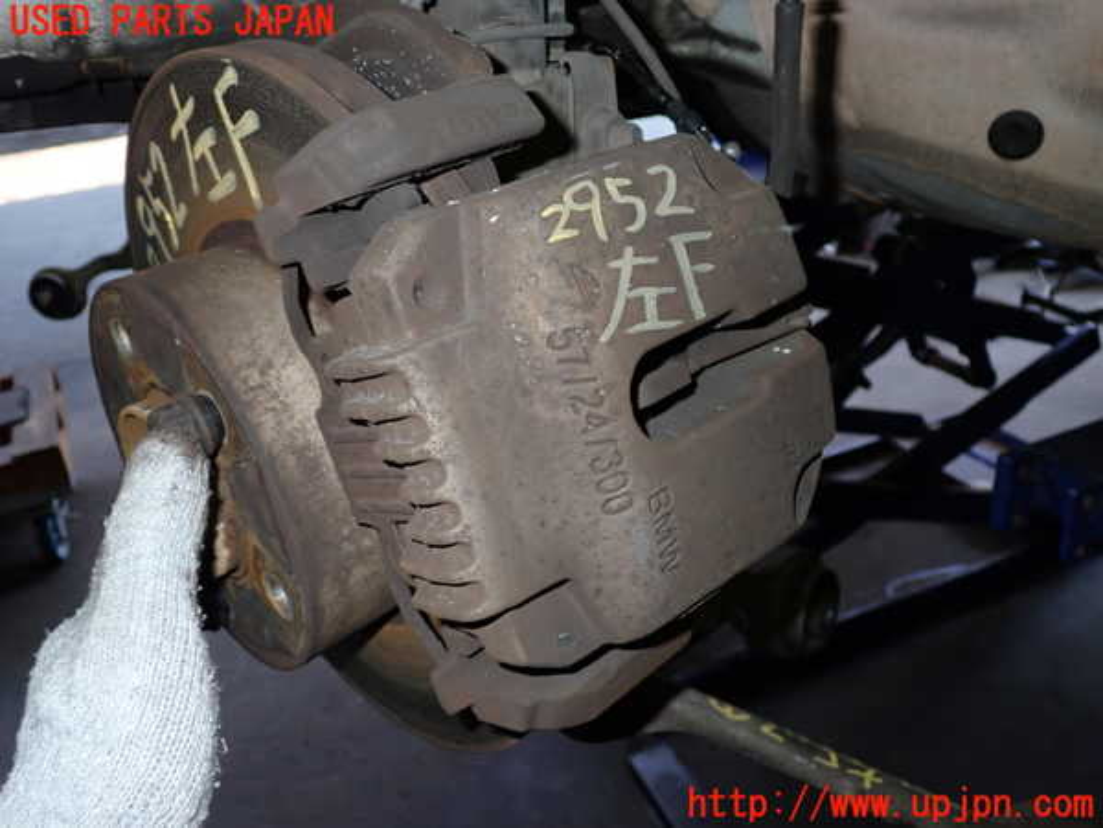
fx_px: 956
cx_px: 552
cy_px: 414
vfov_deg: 46.8
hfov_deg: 60.0
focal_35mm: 30
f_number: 6.3
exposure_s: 1/30
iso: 250
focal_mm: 5.4
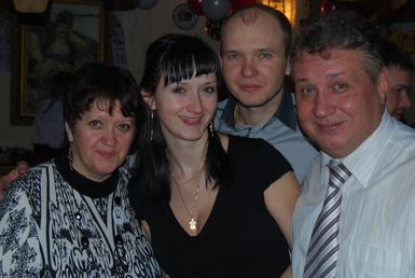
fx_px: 693
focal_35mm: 60
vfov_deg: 22.7
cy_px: 130
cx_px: 229
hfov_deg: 33.3
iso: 200
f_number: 3.8
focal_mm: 28
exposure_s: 1/60
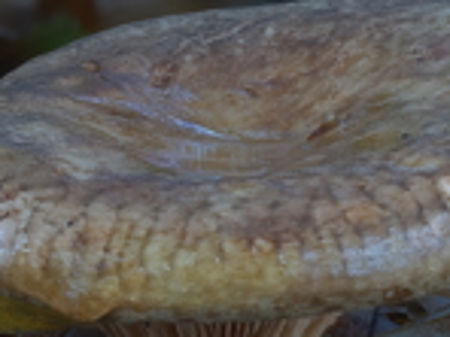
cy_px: 279
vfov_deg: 3.8
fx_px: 5057
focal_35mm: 389
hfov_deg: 5.1
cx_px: 240
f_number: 5.6
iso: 200
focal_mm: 60
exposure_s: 1/20
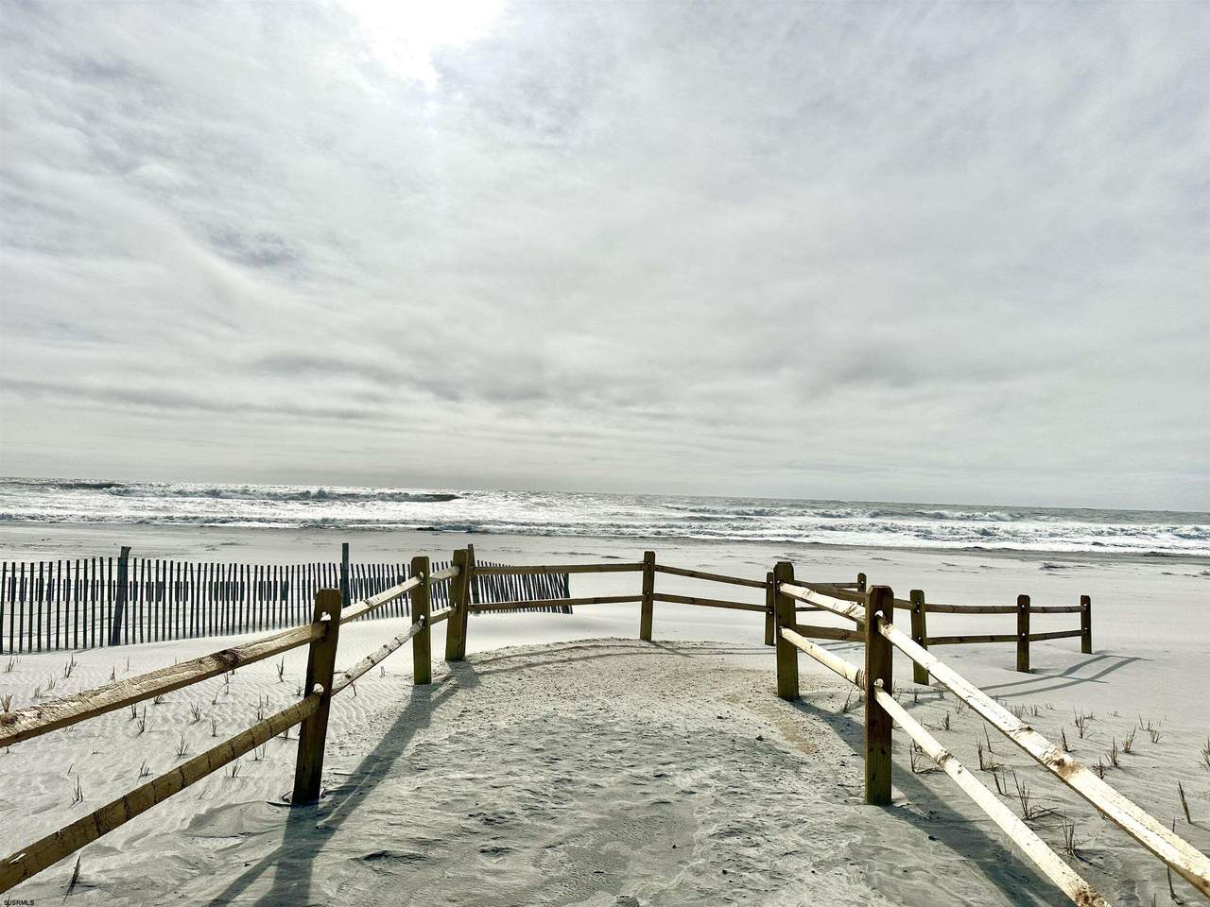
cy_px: 454
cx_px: 605
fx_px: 839
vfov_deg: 56.8
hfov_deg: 71.6
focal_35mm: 24
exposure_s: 1/41667
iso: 50
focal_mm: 6.86
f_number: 1.78
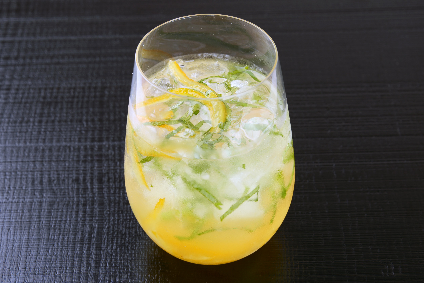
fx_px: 1319
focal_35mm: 112
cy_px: 142
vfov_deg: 12.2
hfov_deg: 18.3
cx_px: 212
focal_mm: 112
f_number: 13
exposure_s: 1/100
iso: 160
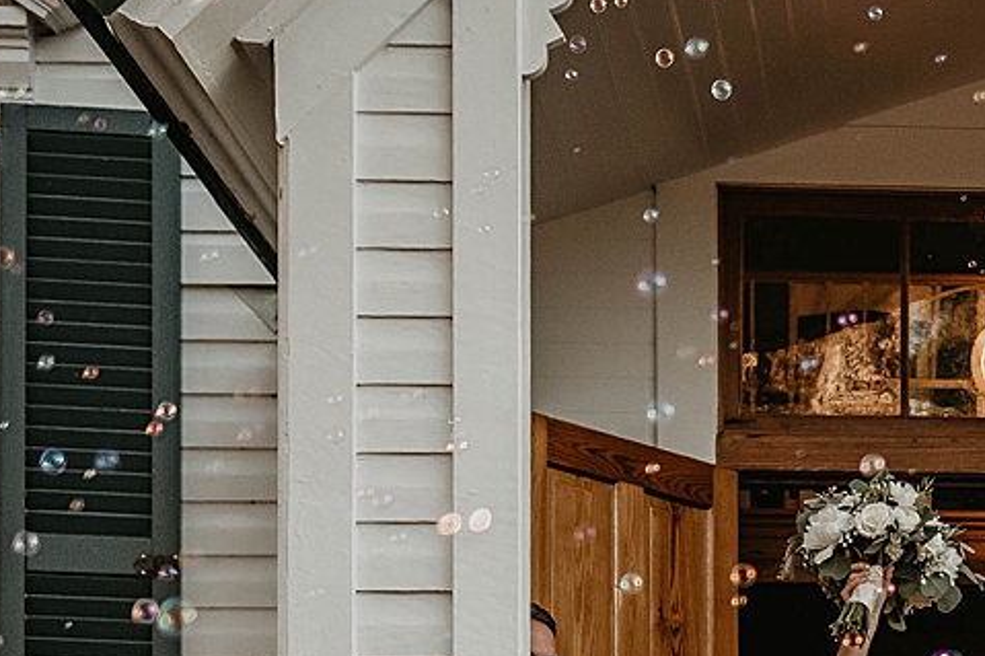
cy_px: 1007
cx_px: 1219
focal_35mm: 117
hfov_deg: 16.7
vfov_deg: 11.2
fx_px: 3200
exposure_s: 1/800
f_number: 1.4
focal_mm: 23
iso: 400
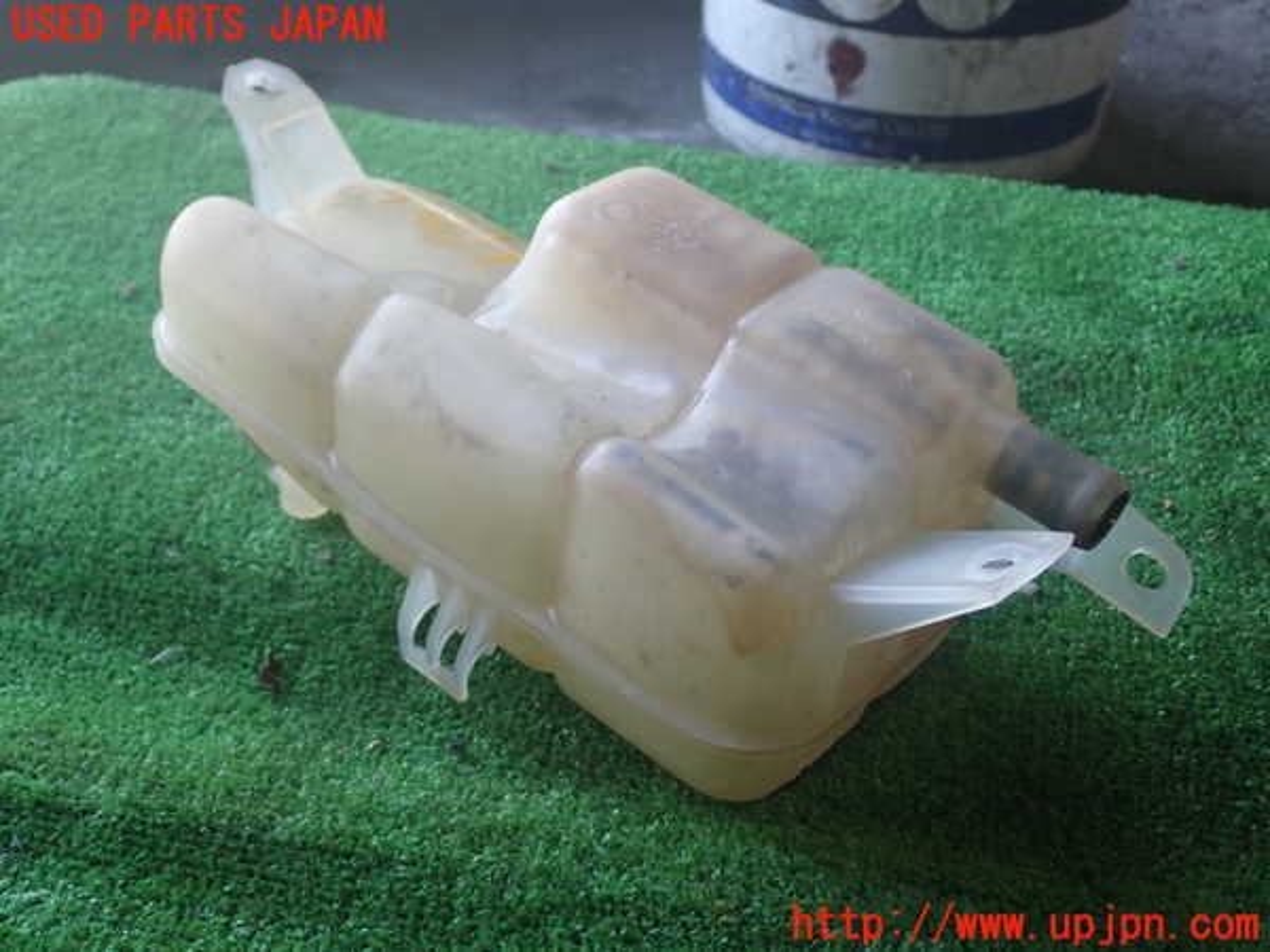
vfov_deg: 32.9
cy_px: 476
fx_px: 1614
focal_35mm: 44
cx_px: 635
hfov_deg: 42.9
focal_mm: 7.84
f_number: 2.9
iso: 200
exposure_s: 1/50
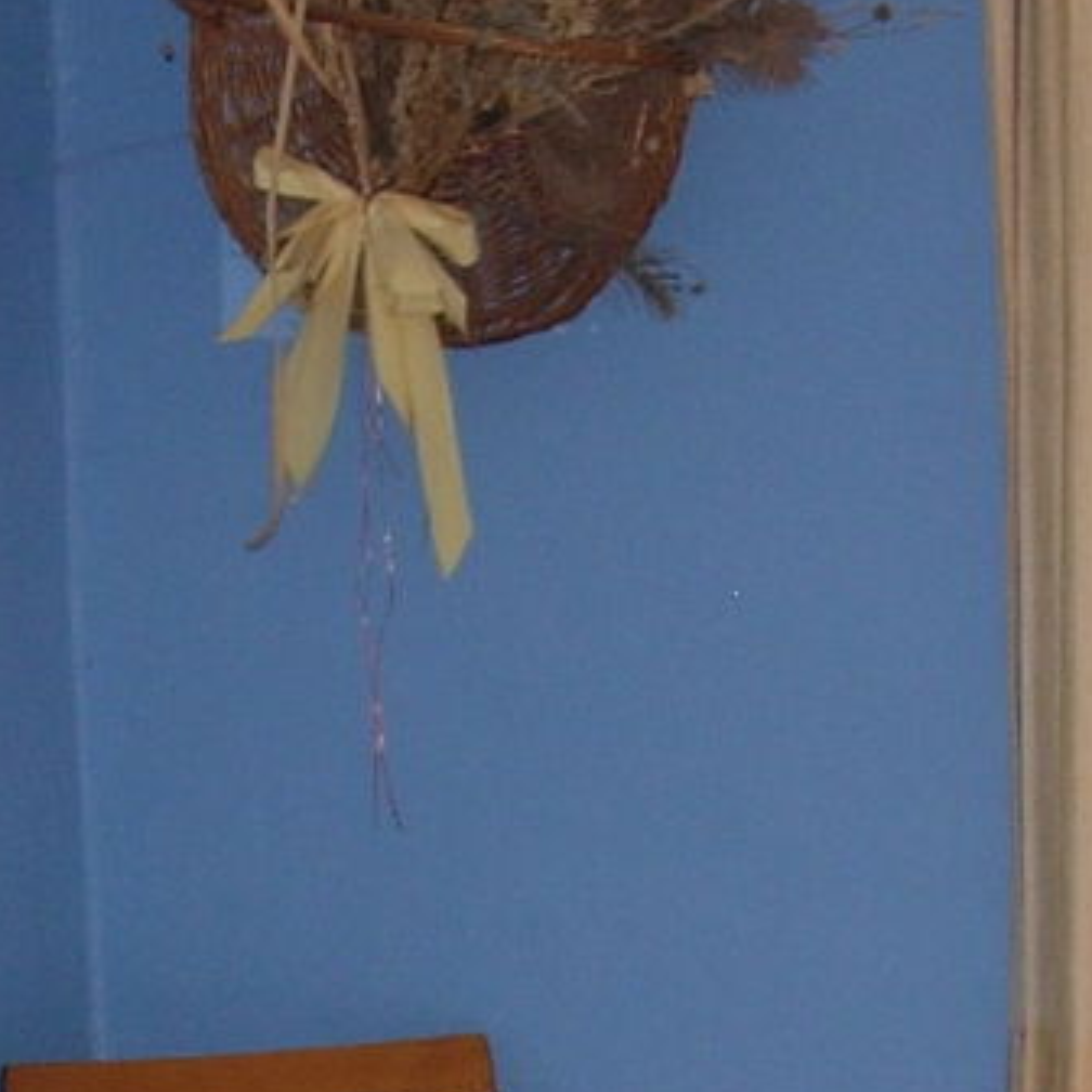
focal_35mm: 160
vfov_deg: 10.6
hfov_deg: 10.9
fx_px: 5710
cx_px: 332
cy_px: 1606
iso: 79
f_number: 2.8
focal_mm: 7.8
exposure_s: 1/34.8
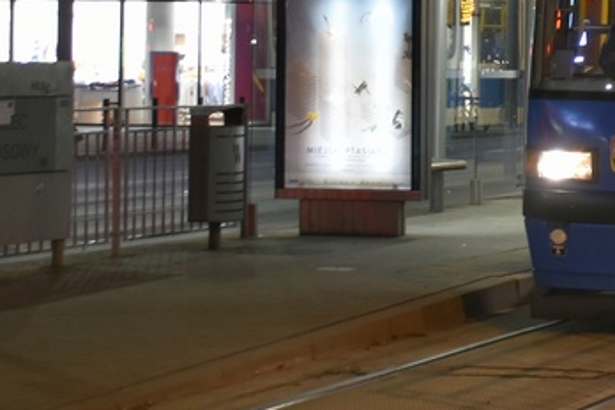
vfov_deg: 9.8
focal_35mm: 140
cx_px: 836
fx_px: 2387
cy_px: 41
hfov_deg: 14.0
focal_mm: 27
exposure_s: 1/10
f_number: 4
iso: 640
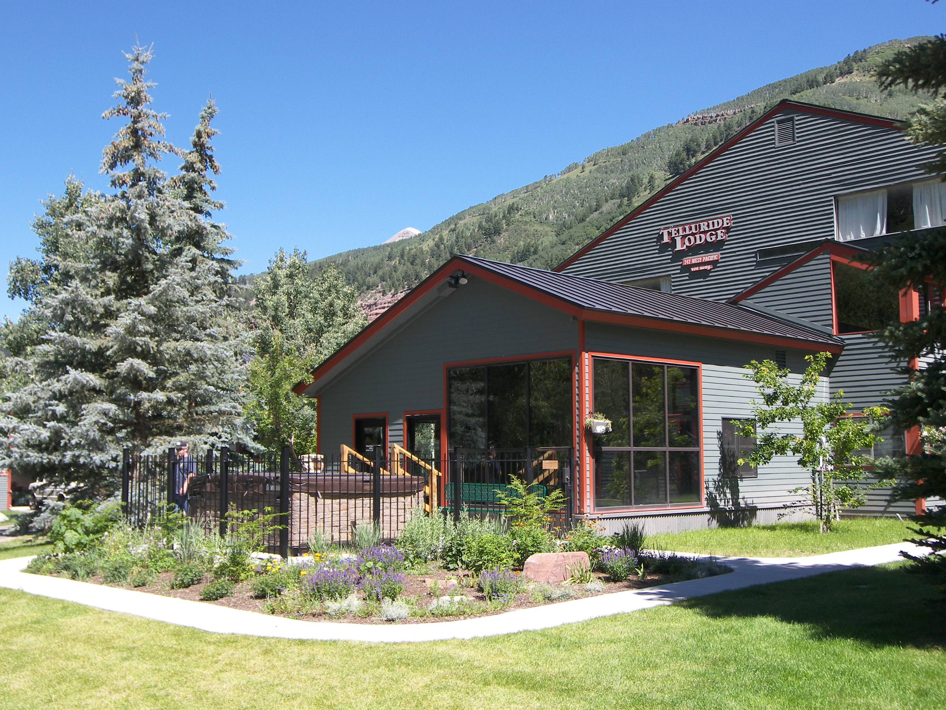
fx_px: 1120
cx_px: 473
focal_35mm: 41
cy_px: 355
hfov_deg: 45.8
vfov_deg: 35.1
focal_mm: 8.7
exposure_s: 1/320
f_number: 3.2
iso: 50
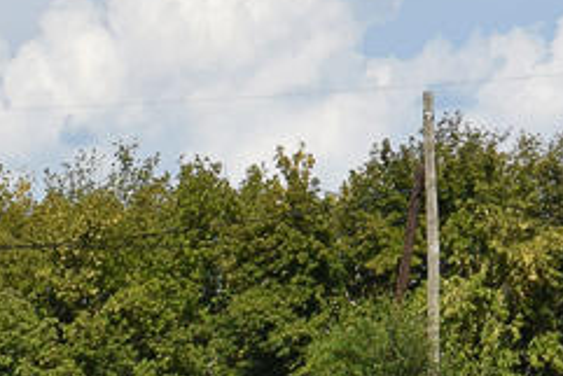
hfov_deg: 8.5
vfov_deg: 6.1
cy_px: 96
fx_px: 3505
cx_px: 1301
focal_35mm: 224
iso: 200
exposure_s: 1/1000
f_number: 7.1
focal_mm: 30
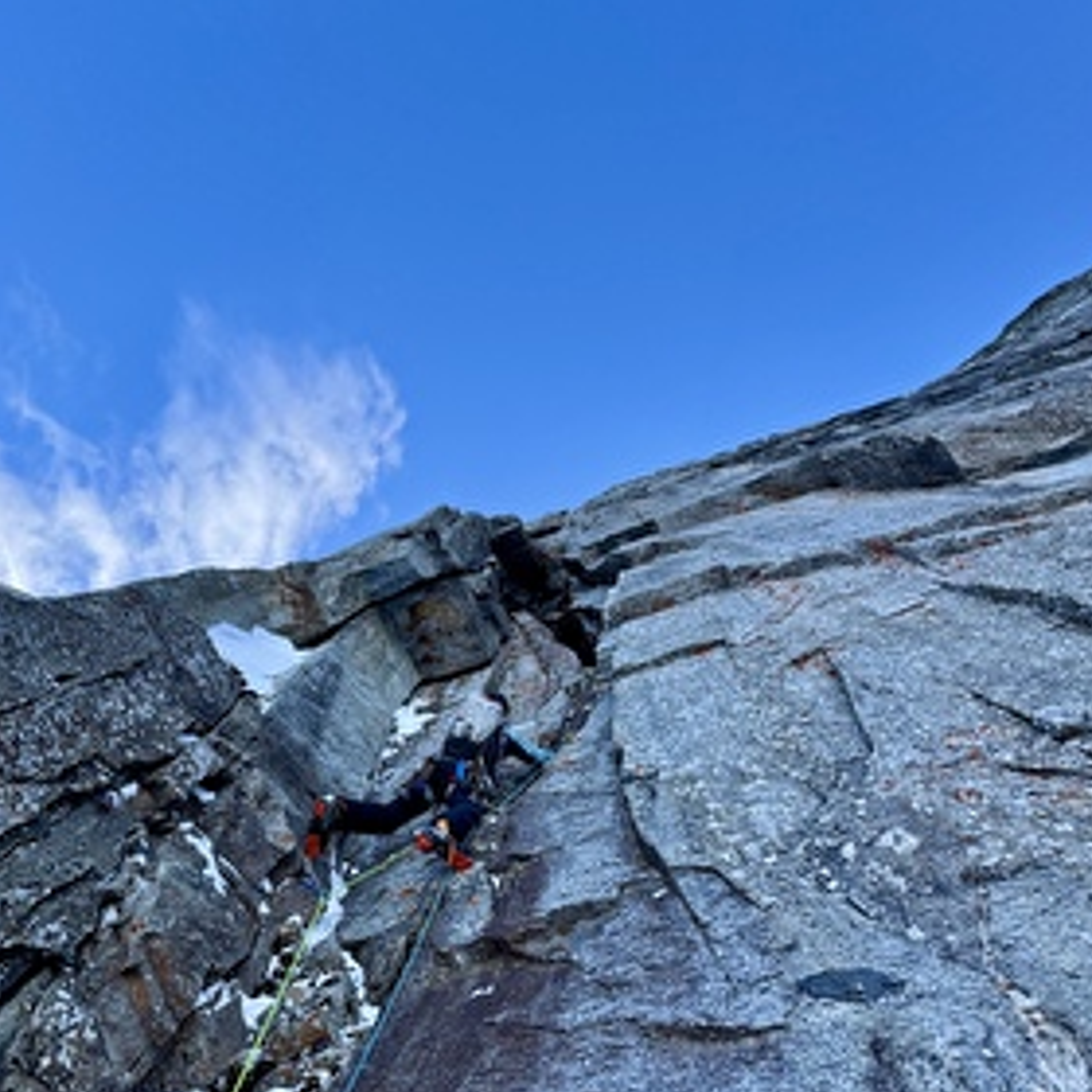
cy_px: 542
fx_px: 678
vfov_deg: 77.7
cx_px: 491
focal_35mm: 19
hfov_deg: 77.5
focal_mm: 2.22
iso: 40
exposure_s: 1/407
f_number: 2.2
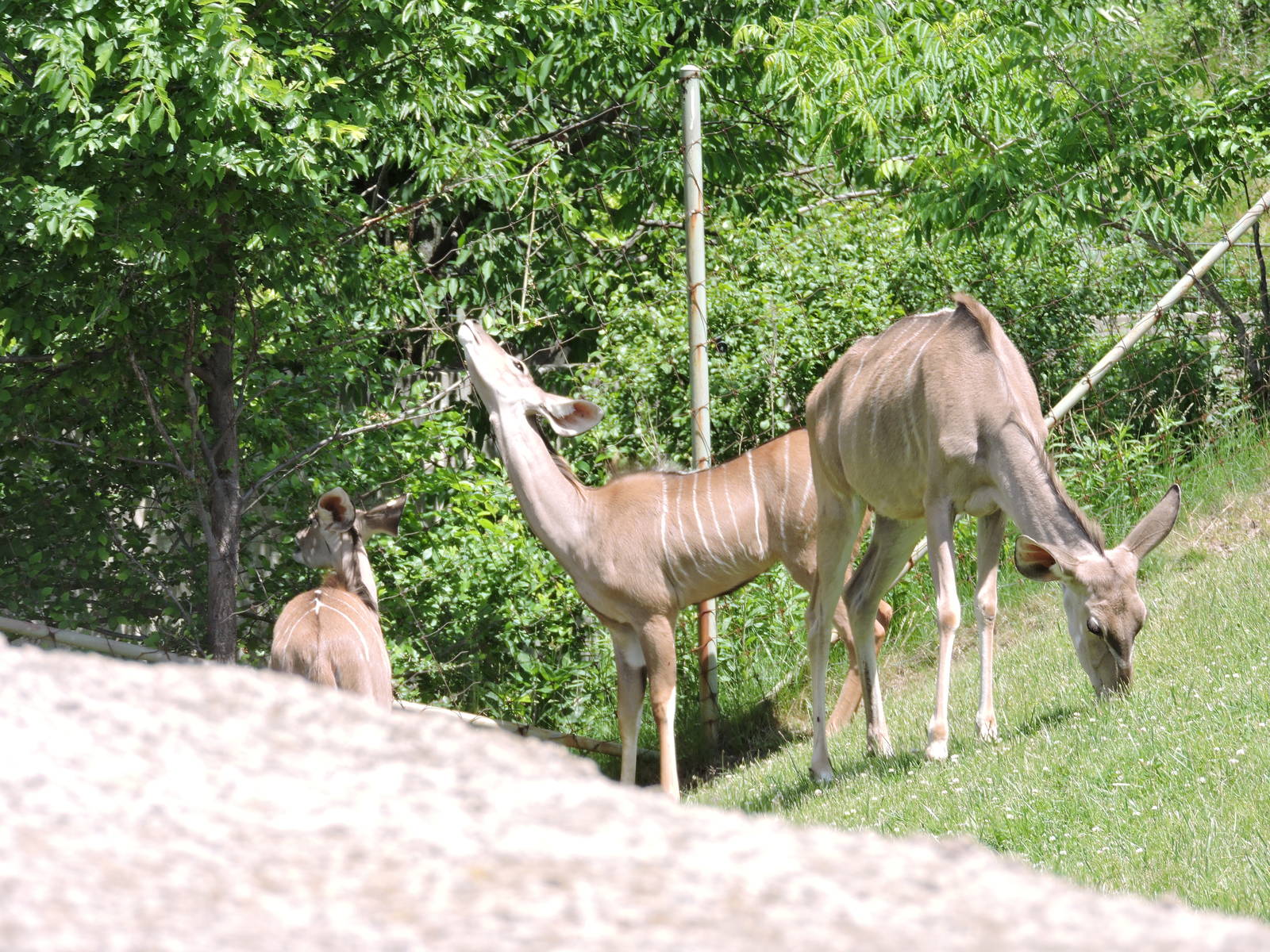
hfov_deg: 10.7
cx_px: 635
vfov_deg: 8.0
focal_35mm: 185
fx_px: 6787
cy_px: 476
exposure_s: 1/250
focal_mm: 33
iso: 100
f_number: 4.6
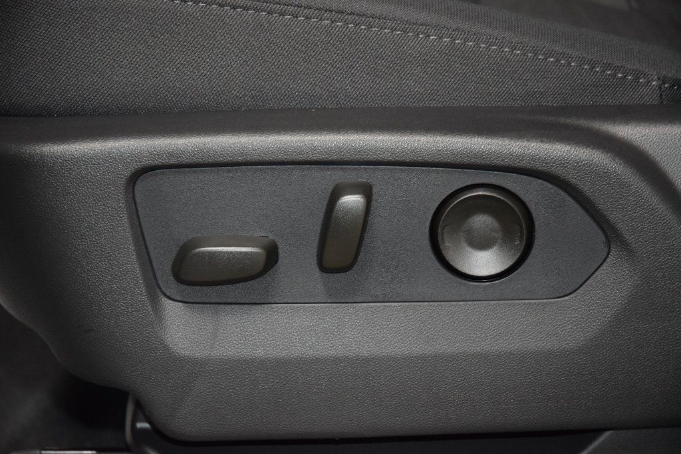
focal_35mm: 105
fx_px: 1986
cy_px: 227
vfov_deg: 13.0
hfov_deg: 19.5
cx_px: 340
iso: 2500
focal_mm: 70
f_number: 4.5
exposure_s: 1/50
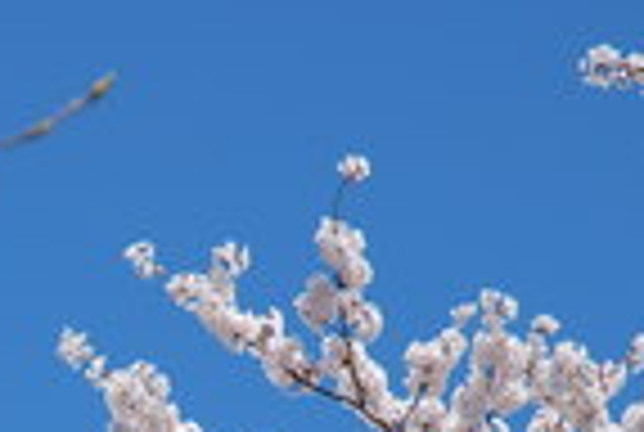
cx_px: -77
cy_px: 655
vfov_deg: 4.6
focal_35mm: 300
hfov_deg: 6.8
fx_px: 5370
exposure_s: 1/200
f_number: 8
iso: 100
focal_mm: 65
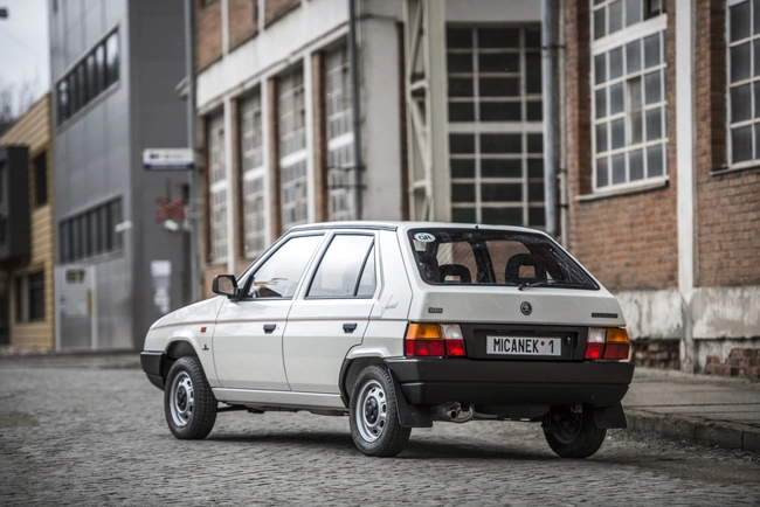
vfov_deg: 9.2
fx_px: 3168
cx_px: 380
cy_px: 254
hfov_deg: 13.7
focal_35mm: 150
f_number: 2.8
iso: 200
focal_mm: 150
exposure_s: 1/320
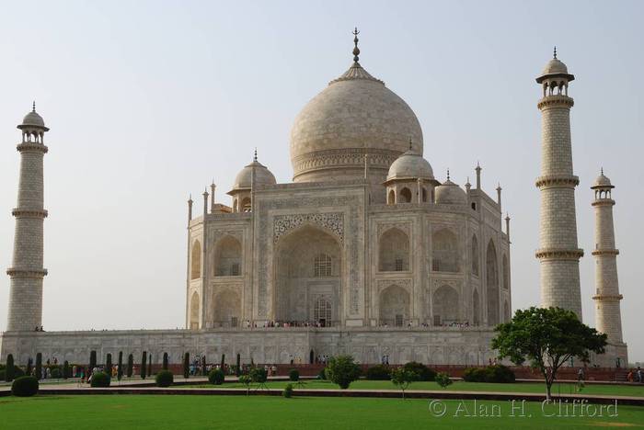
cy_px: 215
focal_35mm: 52
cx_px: 322
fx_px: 940
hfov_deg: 37.8
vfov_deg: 25.8
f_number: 7.1
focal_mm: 35
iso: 100
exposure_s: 1/200
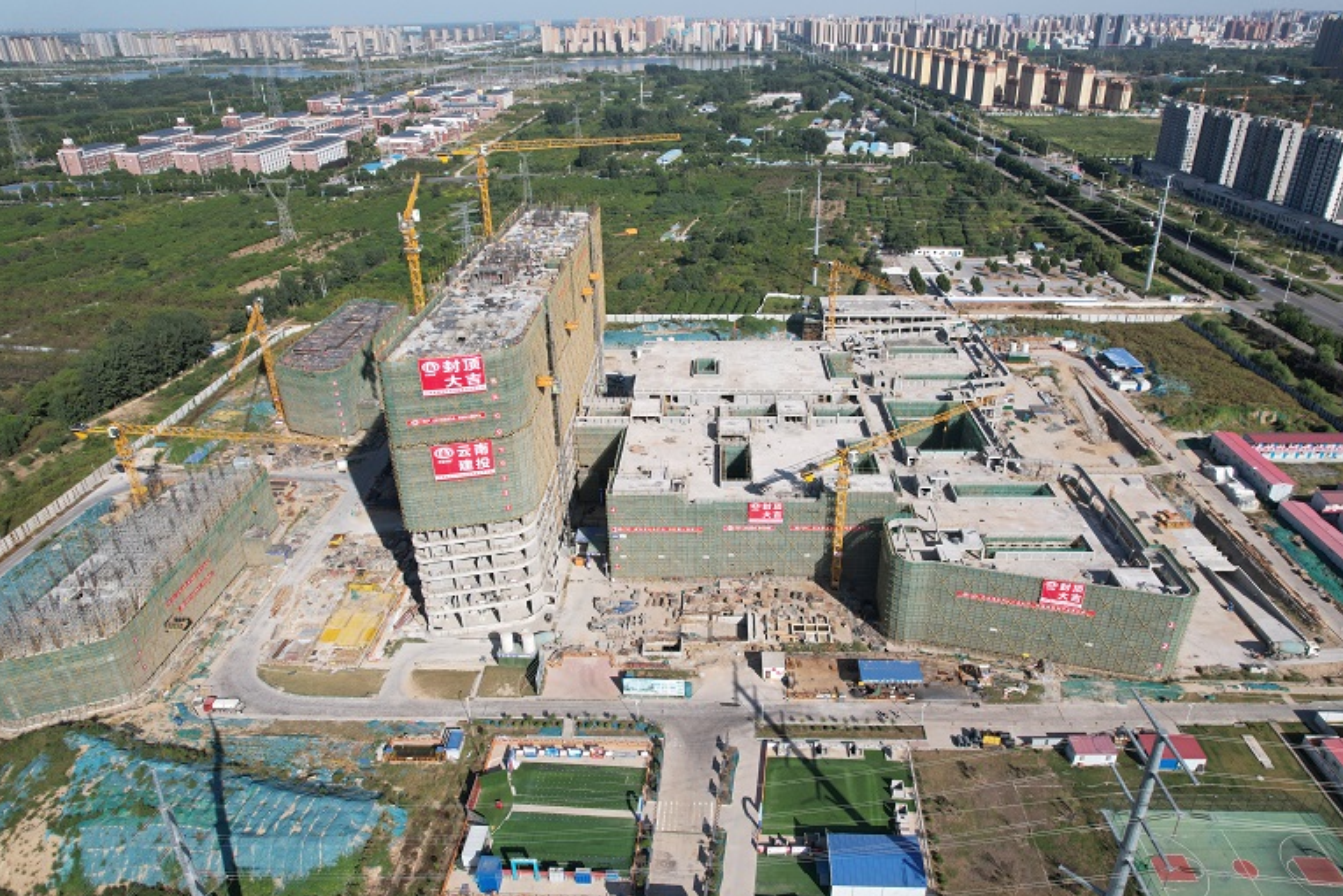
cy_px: 451
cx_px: 688
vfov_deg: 55.1
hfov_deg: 76.1
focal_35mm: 23
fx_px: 858
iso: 110
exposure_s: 1/2500
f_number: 2.8
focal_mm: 8.38
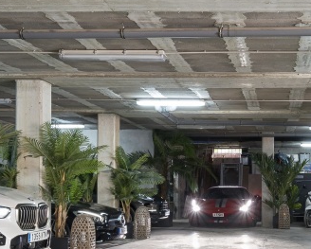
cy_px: 189
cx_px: 243
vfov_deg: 25.1
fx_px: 553
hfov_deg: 30.7
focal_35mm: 60
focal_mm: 14
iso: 200
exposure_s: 1/2
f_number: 7.1
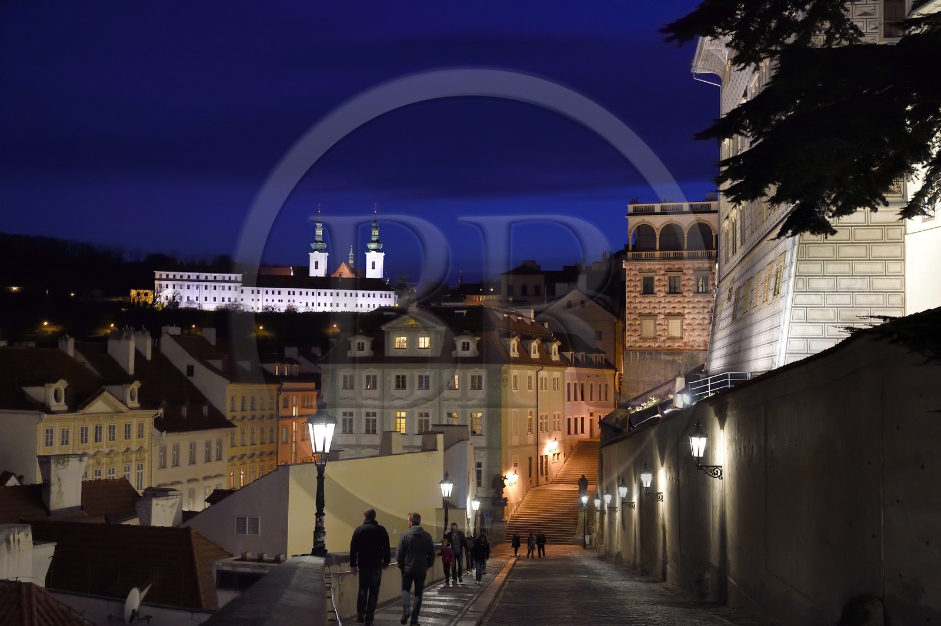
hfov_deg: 39.6
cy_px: 313
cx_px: 470
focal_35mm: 50
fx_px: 1306
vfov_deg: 26.9
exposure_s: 1/25
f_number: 4.5
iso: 4000
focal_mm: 50
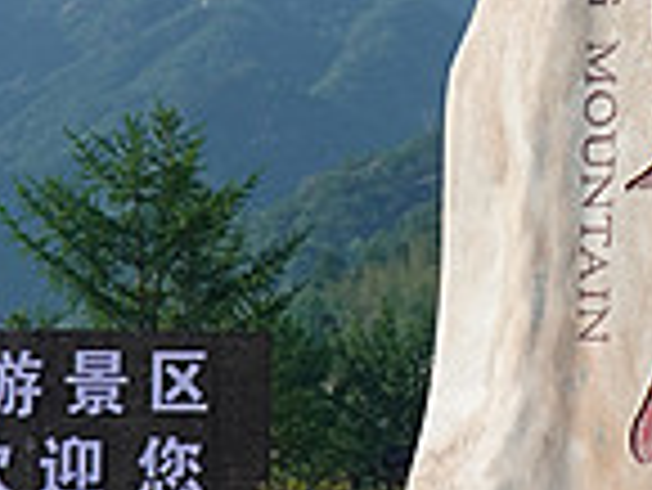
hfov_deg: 8.9
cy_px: -112
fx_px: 4185
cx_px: 542
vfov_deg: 6.7
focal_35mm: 222
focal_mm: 15.59
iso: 125
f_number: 4
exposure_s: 1/1000
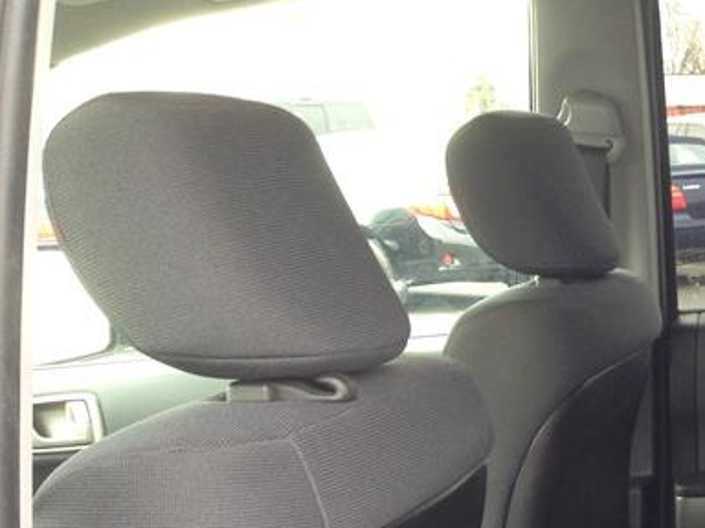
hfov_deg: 20.3
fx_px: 1792
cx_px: 922
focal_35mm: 88
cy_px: 644
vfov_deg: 16.1
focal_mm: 4.13
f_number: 2.4
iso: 64
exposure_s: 1/60
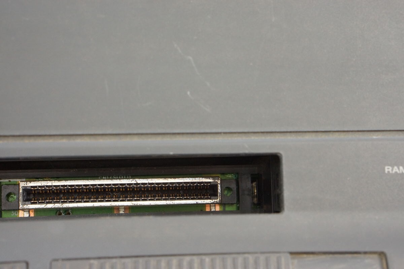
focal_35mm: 75
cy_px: 134
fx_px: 842
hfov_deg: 27.0
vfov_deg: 18.2
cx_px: 202
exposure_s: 1/25
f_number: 6.3
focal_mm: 50
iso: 1600
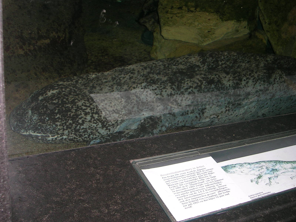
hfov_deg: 39.7
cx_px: 148
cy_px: 111
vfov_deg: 30.3
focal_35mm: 48
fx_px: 410
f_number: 3.1
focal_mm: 7.3
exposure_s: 1/60.1
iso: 58
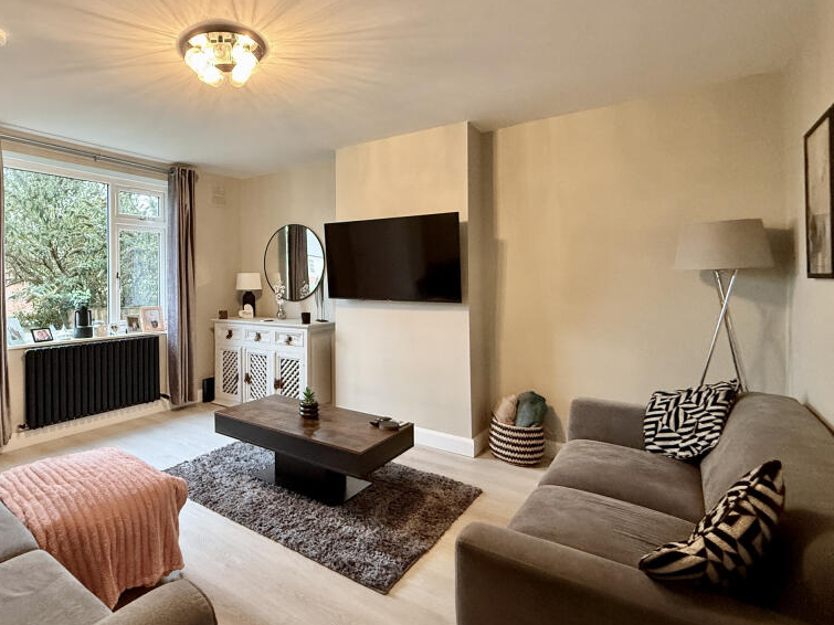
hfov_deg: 81.8
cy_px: 278
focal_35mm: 19
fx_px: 458
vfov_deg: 68.5
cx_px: 277
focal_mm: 2.22
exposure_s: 1/50
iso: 500
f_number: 2.2
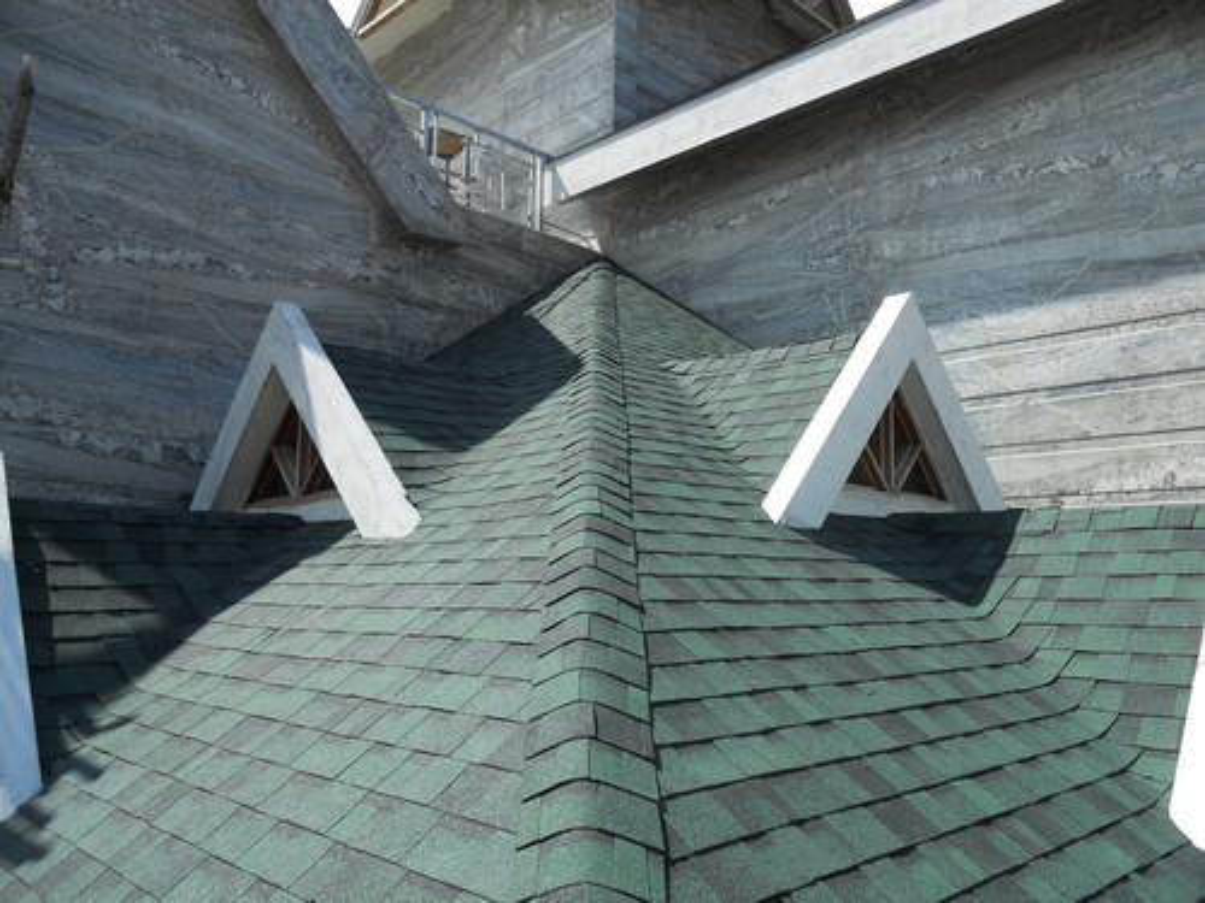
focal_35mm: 28
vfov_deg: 49.7
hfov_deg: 63.4
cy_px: 452
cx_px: 602
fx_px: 975
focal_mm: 5
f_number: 5.4
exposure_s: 1/250
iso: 80
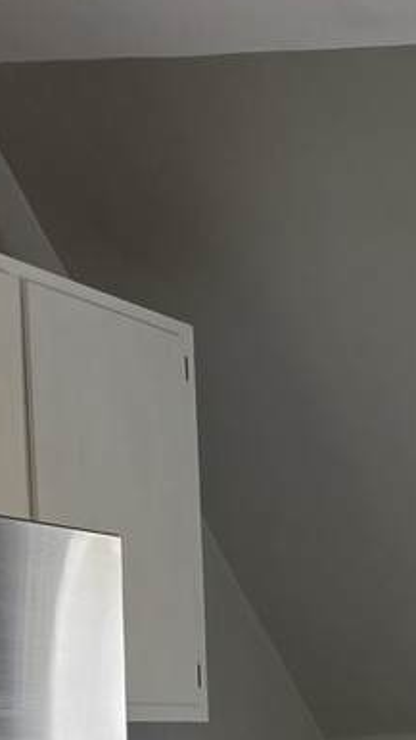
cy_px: 834
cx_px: 991
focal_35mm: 83
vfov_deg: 23.8
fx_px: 1628
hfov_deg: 11.9
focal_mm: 6.3
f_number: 1.7
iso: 125
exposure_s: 1/120
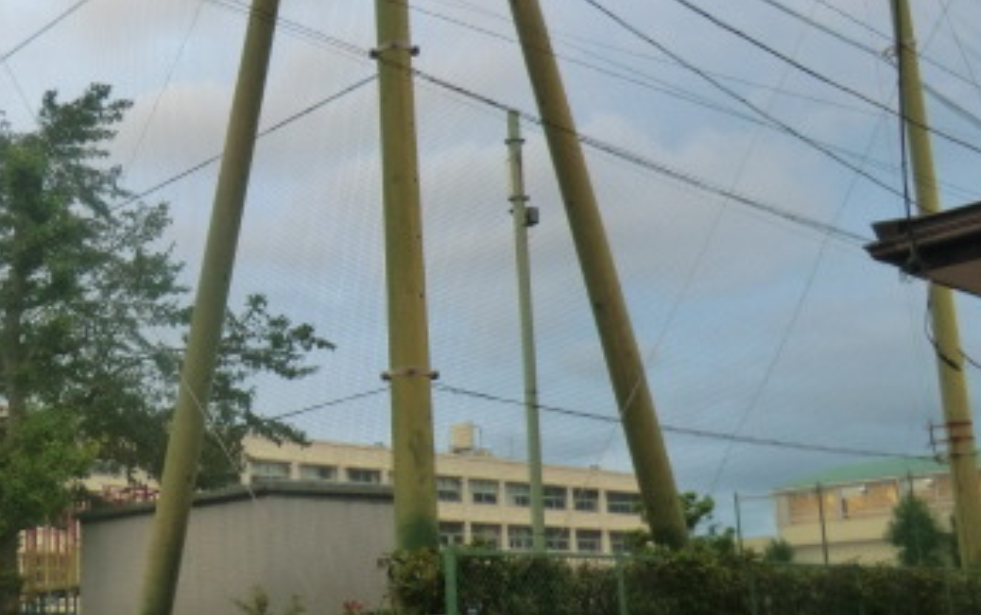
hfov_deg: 41.1
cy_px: 343
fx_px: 1258
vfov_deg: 27.5
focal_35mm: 47
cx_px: 224
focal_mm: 4.3
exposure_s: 1/60
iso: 125
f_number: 3.2
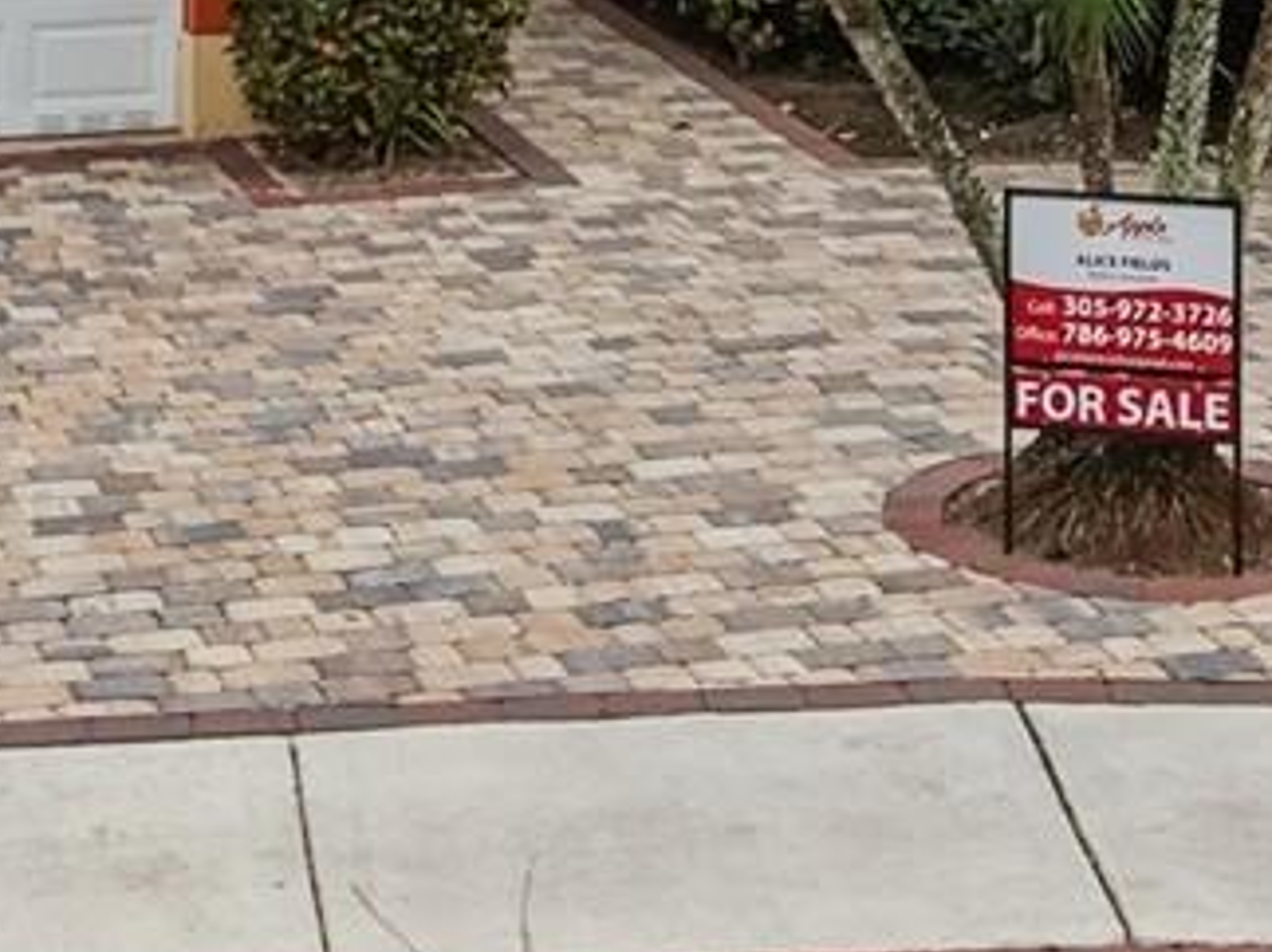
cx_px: 567
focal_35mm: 119
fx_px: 4371
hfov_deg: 16.6
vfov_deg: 11.7
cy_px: -610
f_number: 1.8
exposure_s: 1/3200
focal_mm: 8.7
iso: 250
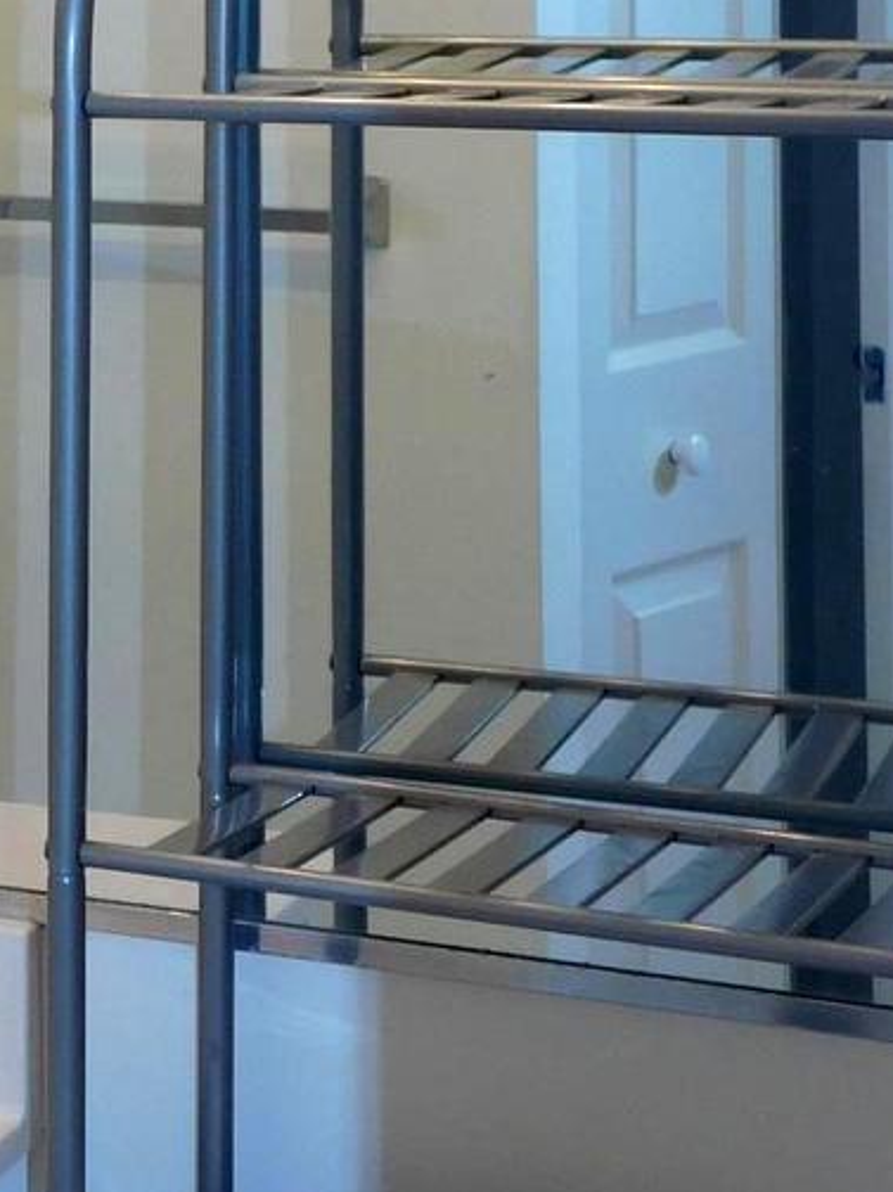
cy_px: -24
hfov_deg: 12.8
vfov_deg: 17.4
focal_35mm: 110
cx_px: -400
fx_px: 3785
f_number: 3.5
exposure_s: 1/40
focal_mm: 6.3
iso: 125
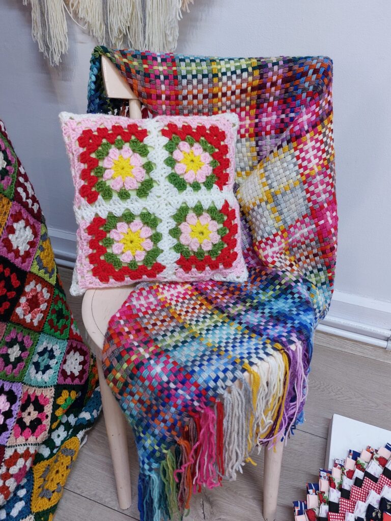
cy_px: 260
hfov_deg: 56.8
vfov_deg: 71.6
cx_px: 196
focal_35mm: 24
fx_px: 361
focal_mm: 5.23
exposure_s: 1/50
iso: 160
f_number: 1.8
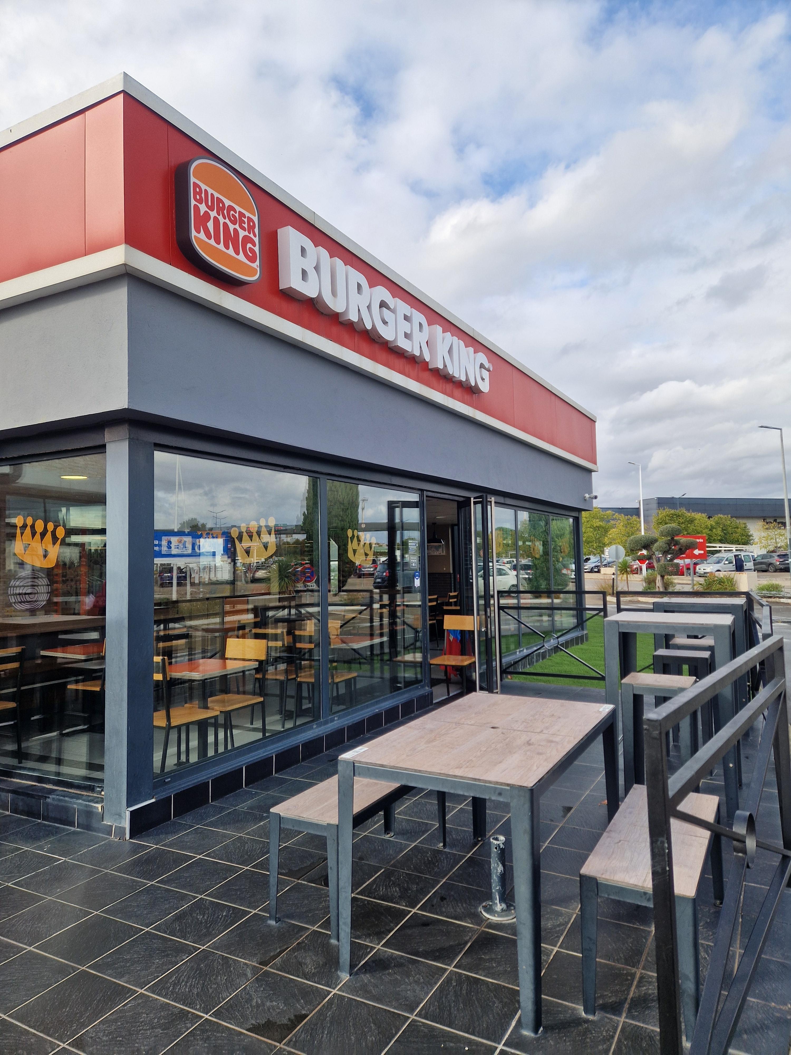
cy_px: 528
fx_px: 701
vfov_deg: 73.9
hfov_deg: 58.9
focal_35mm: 23
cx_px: 396
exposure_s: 1/936
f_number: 1.8
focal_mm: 5.4
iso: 50
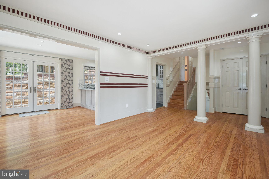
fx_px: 120
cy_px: 90
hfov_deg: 96.7
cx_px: 134
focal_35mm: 16
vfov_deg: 73.7
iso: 400
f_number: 8
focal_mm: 16
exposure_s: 1/15
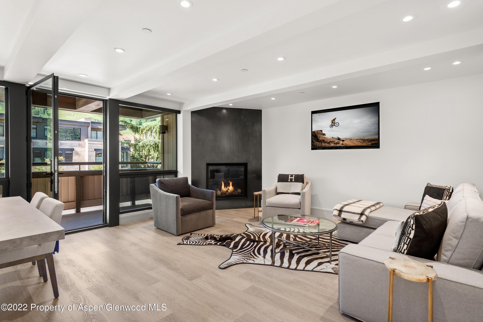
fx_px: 255
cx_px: 242
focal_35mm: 19
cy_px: 161
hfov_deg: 86.9
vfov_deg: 64.6
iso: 500
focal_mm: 19
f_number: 7.1
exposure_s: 1/15
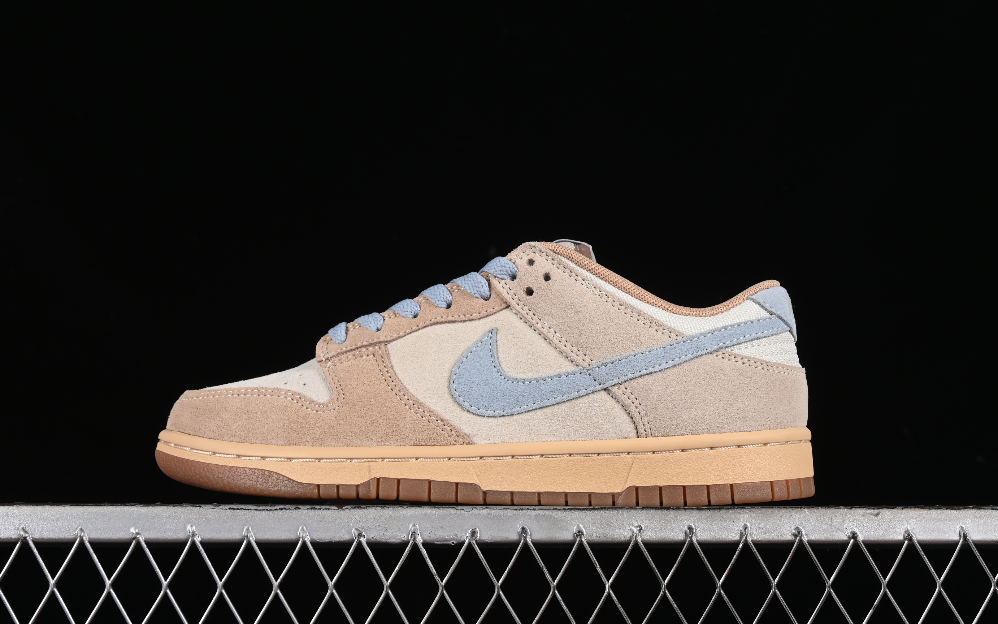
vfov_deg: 16.9
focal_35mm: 77
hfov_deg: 26.8
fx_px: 2094
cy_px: 296
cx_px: 497
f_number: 8
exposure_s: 1/80
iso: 160
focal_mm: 50
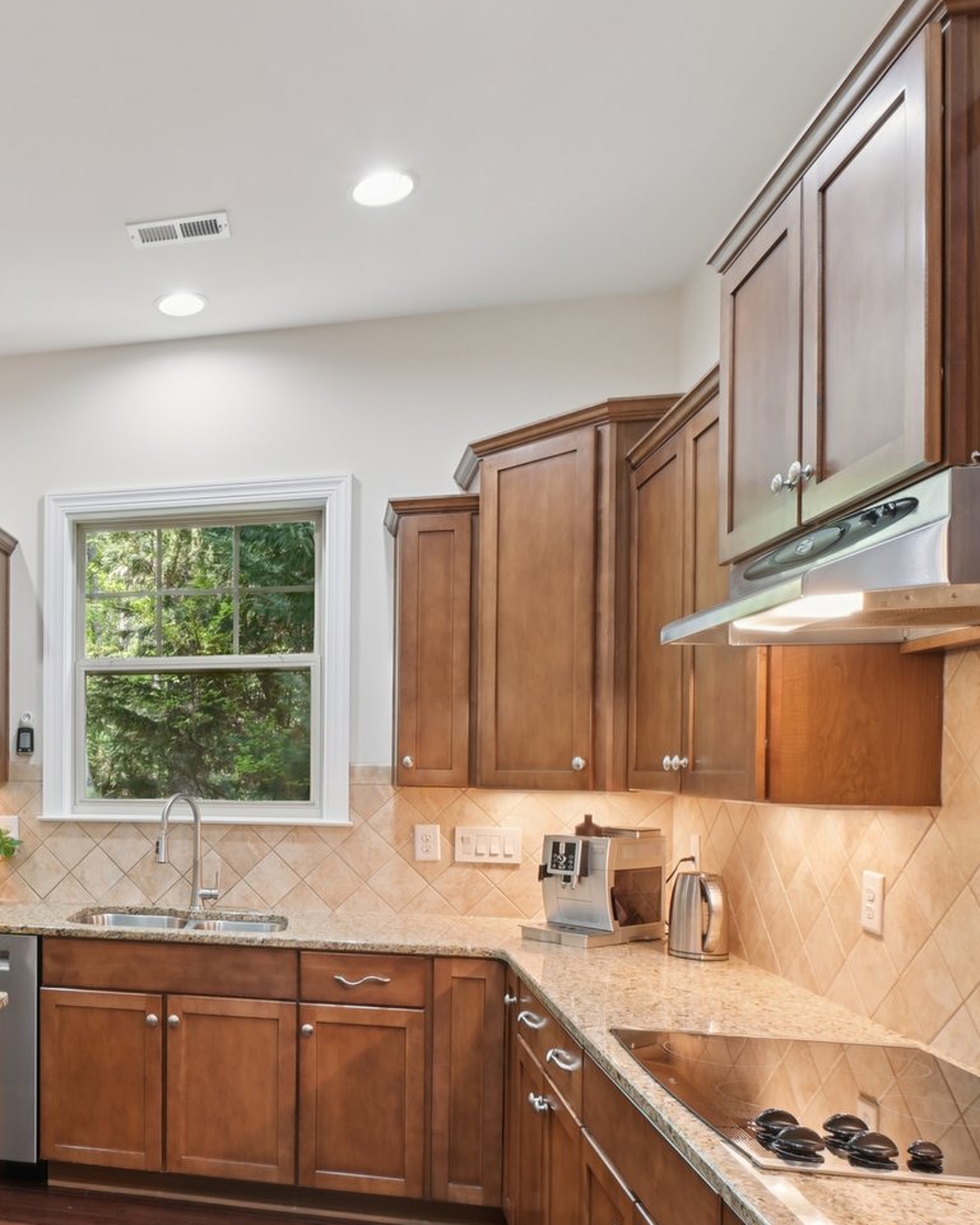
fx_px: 1015
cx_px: 41
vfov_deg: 61.1
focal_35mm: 28
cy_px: 791
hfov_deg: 45.1
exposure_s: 1/4
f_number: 9
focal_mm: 14
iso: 200
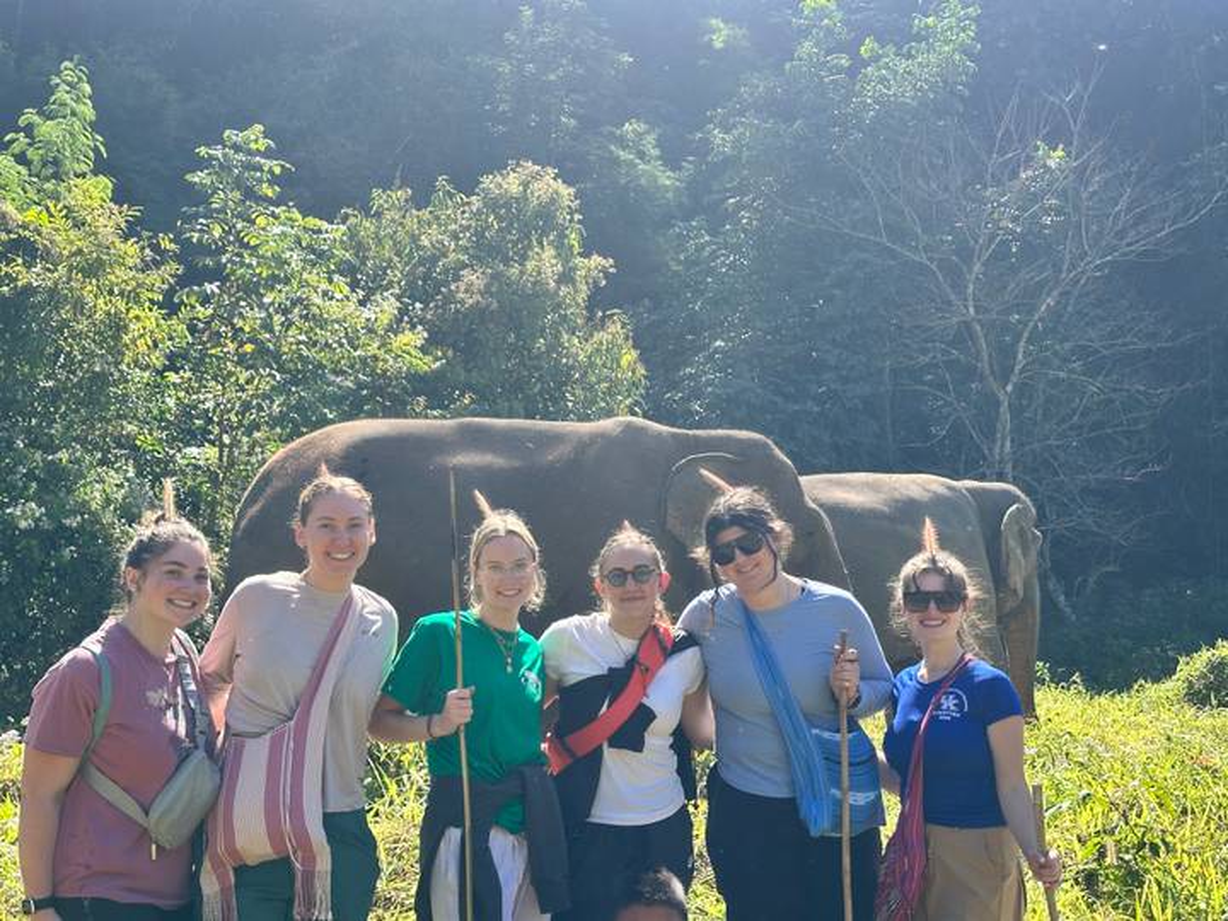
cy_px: 460
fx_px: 1703
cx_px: 614
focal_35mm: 48
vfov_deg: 30.3
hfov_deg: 39.7
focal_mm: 6.86
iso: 64
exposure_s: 1/1357
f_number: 1.78
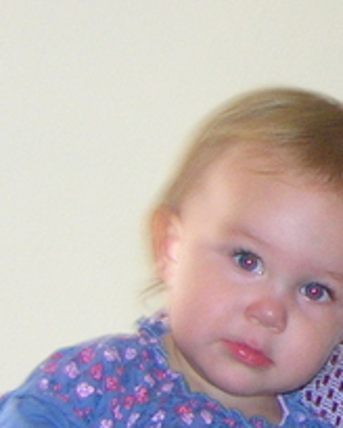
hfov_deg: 9.7
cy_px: 146
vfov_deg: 12.5
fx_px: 1954
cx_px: 529
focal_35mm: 154
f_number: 3.2
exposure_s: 1/8.6
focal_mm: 7.1
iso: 400
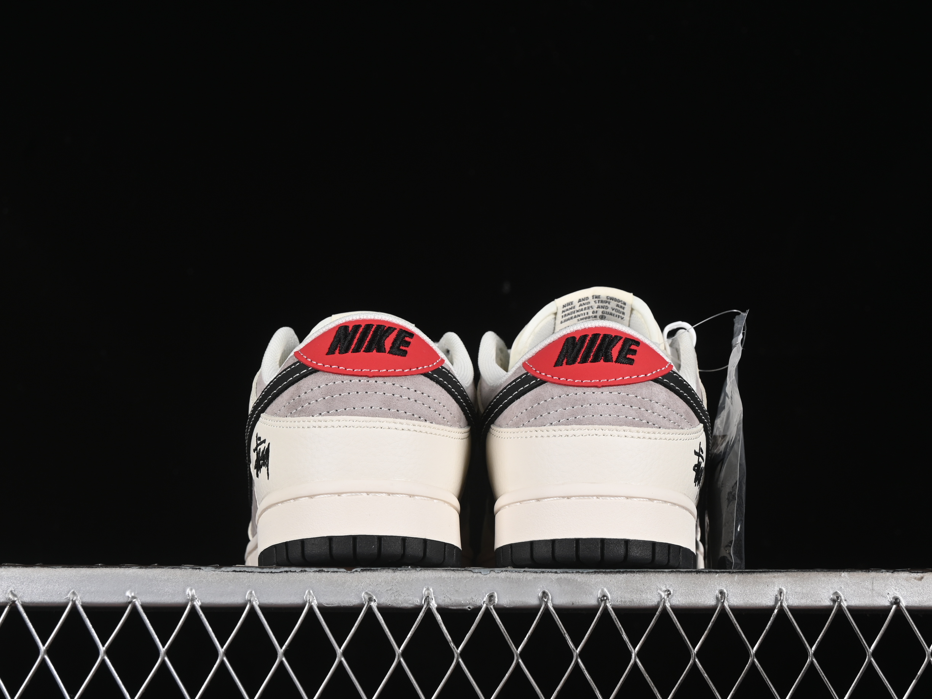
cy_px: 349
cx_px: 500
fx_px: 2208
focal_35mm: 82
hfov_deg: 23.8
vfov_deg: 18.0
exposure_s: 1/80
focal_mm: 50
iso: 160
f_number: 8
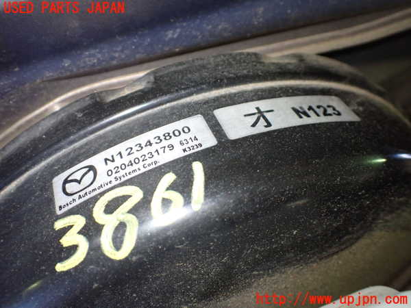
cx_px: 206
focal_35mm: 30
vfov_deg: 46.8
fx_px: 356
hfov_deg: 60.0
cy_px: 154
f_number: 2.3
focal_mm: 5.4
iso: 800
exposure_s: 1/60
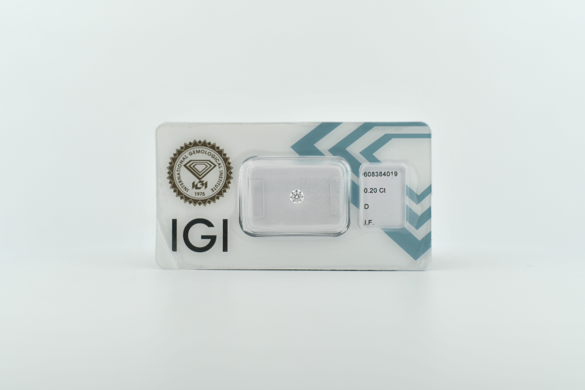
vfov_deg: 26.0
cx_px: 292
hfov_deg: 38.2
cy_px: 195
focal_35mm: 52
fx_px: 845
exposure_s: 1/320
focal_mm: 35
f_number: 3.2
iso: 63
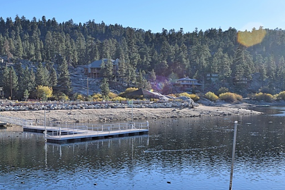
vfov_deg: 28.4
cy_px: 125
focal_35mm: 47
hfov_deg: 41.3
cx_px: 93
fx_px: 372
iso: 200
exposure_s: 1/320
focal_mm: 20
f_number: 9
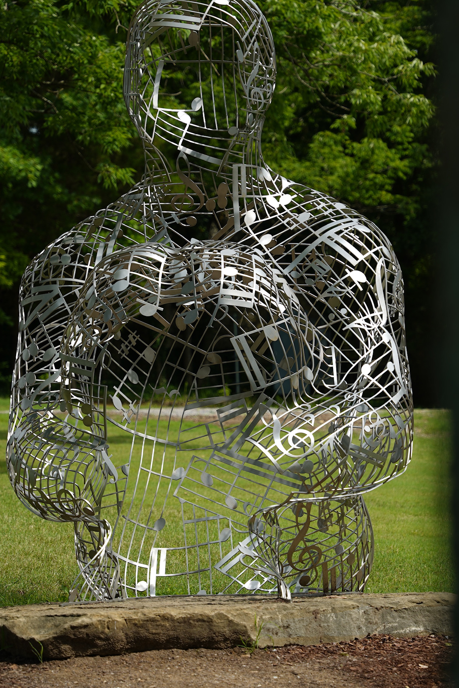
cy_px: 299
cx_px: 233
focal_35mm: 120
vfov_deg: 17.1
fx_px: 2295
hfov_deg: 11.4
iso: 50
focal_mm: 70
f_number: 3.2
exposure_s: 1/250
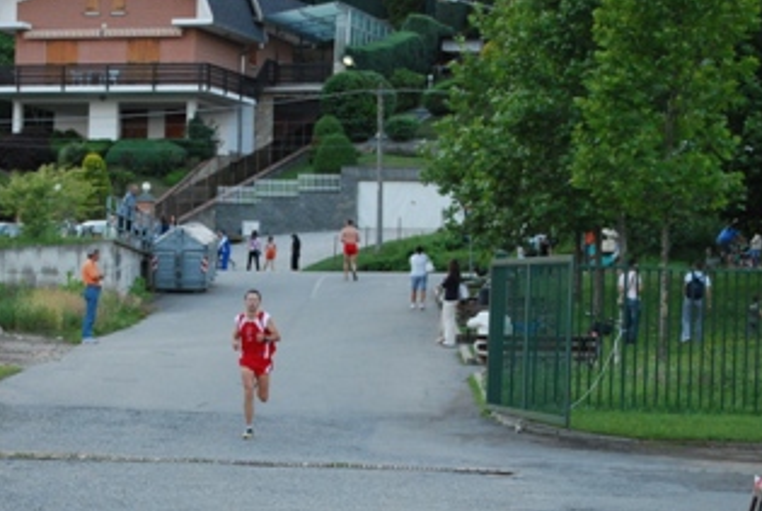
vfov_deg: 11.7
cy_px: 333
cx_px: 254
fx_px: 2495
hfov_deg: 17.3
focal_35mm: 118
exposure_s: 1/100
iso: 800
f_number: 5.6
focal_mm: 55
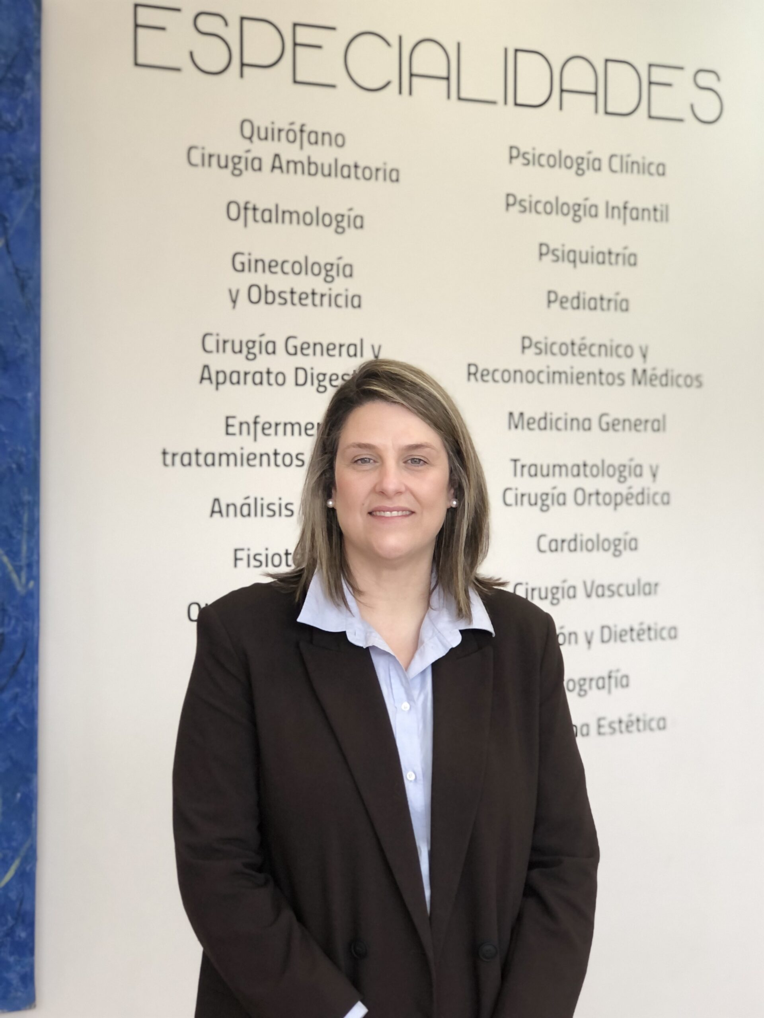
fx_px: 1677
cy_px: 509
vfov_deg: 33.8
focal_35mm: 57
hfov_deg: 25.7
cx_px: 382
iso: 50
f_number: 2.8
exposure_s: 1/33
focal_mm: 6.6
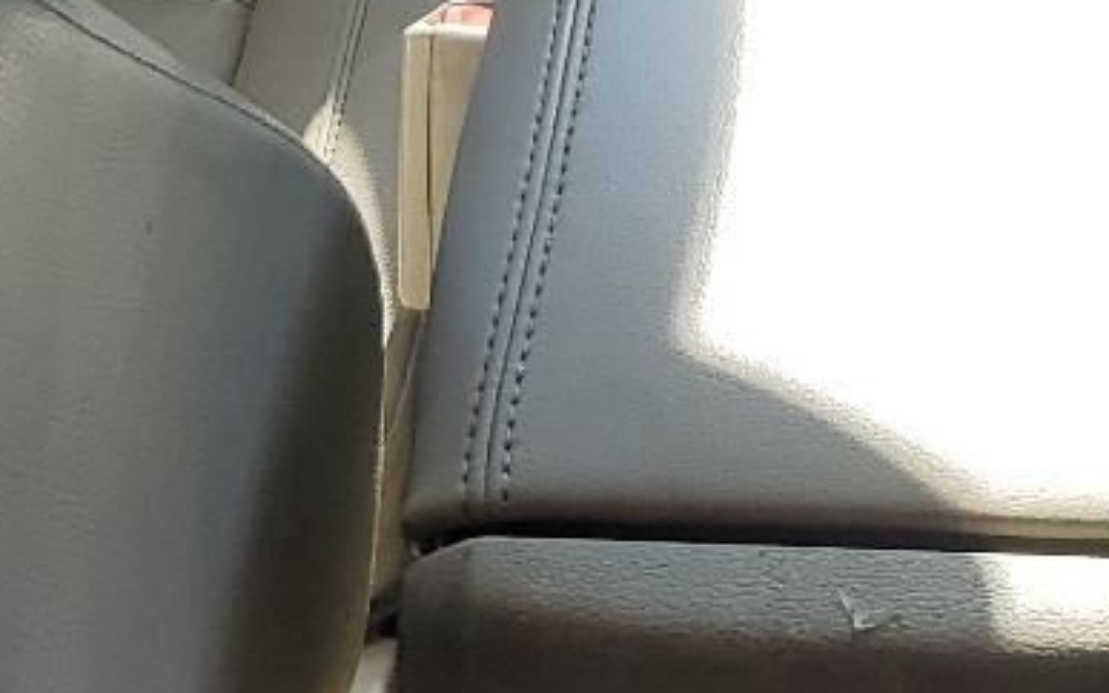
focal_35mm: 114
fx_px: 3446
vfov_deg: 10.7
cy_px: -607
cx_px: 966
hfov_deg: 18.0
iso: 50
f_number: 1.5
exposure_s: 1/526
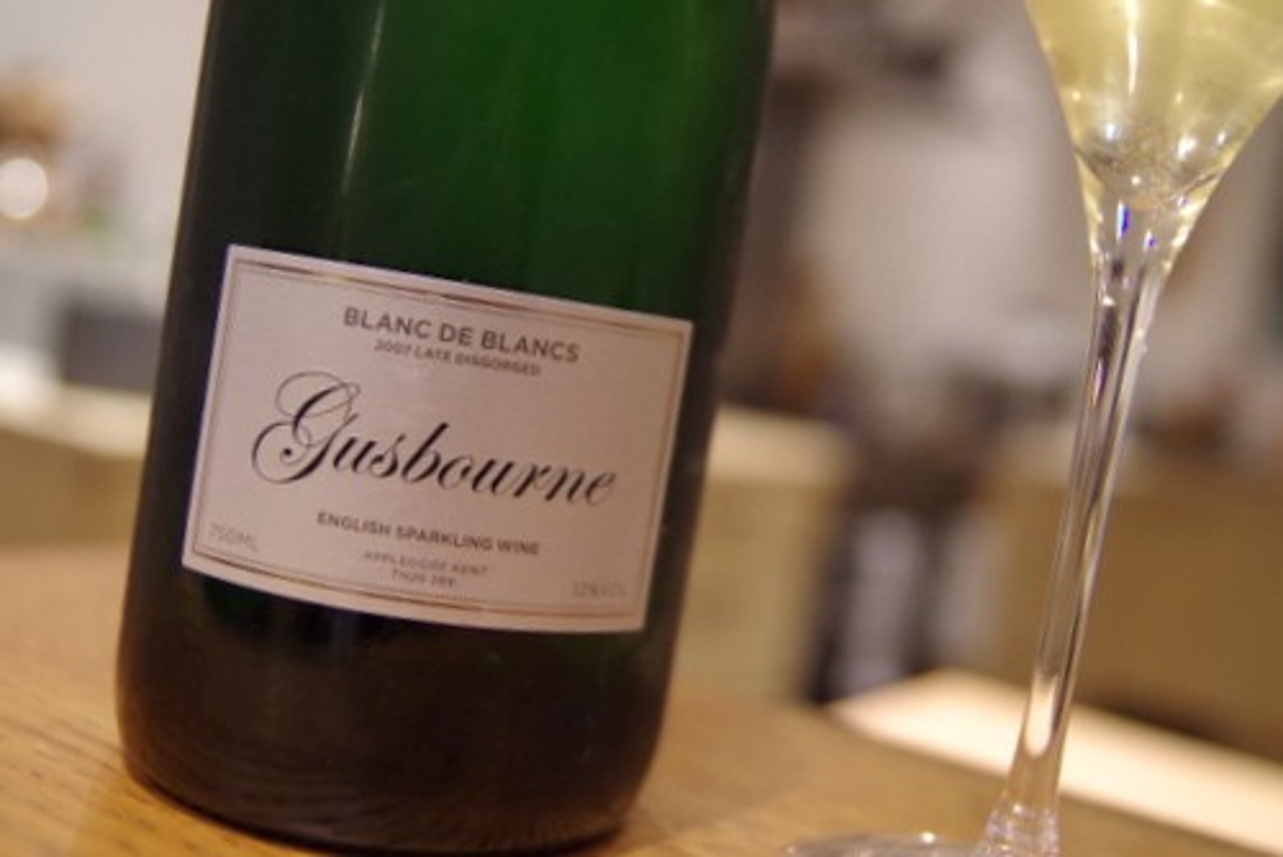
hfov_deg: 46.2
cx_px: 642
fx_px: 1505
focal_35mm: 42
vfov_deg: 31.8
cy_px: 428
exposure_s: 1/60
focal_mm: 28.13
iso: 1600
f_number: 2.8
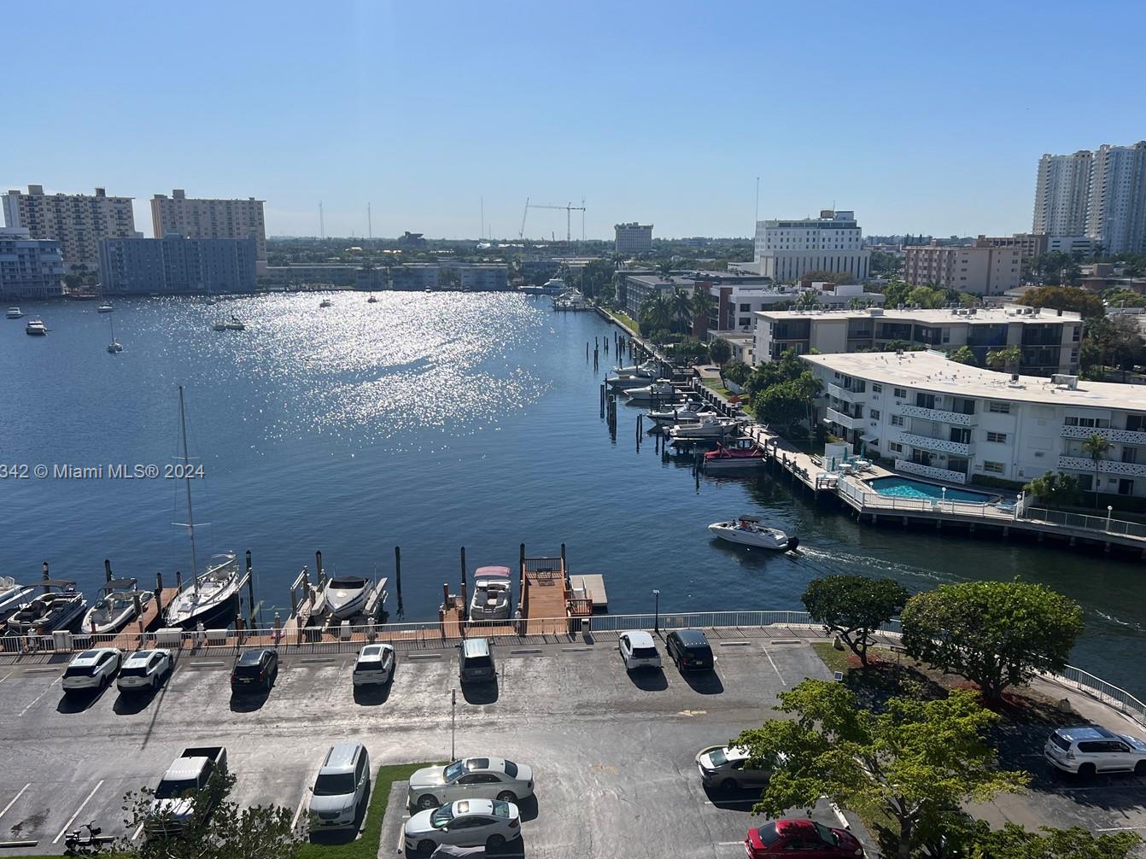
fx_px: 1026
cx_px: 615
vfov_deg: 45.4
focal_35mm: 31
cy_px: 473
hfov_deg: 58.3
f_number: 1.5
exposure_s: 1/8696
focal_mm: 5.7
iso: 50
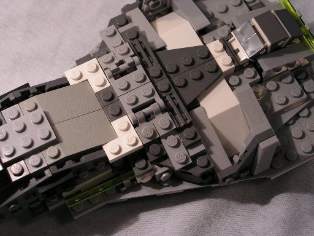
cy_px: 118
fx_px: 698
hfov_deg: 25.3
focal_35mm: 77
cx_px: 157
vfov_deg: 19.1
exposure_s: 1/80
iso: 125
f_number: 3.3
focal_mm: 12.9
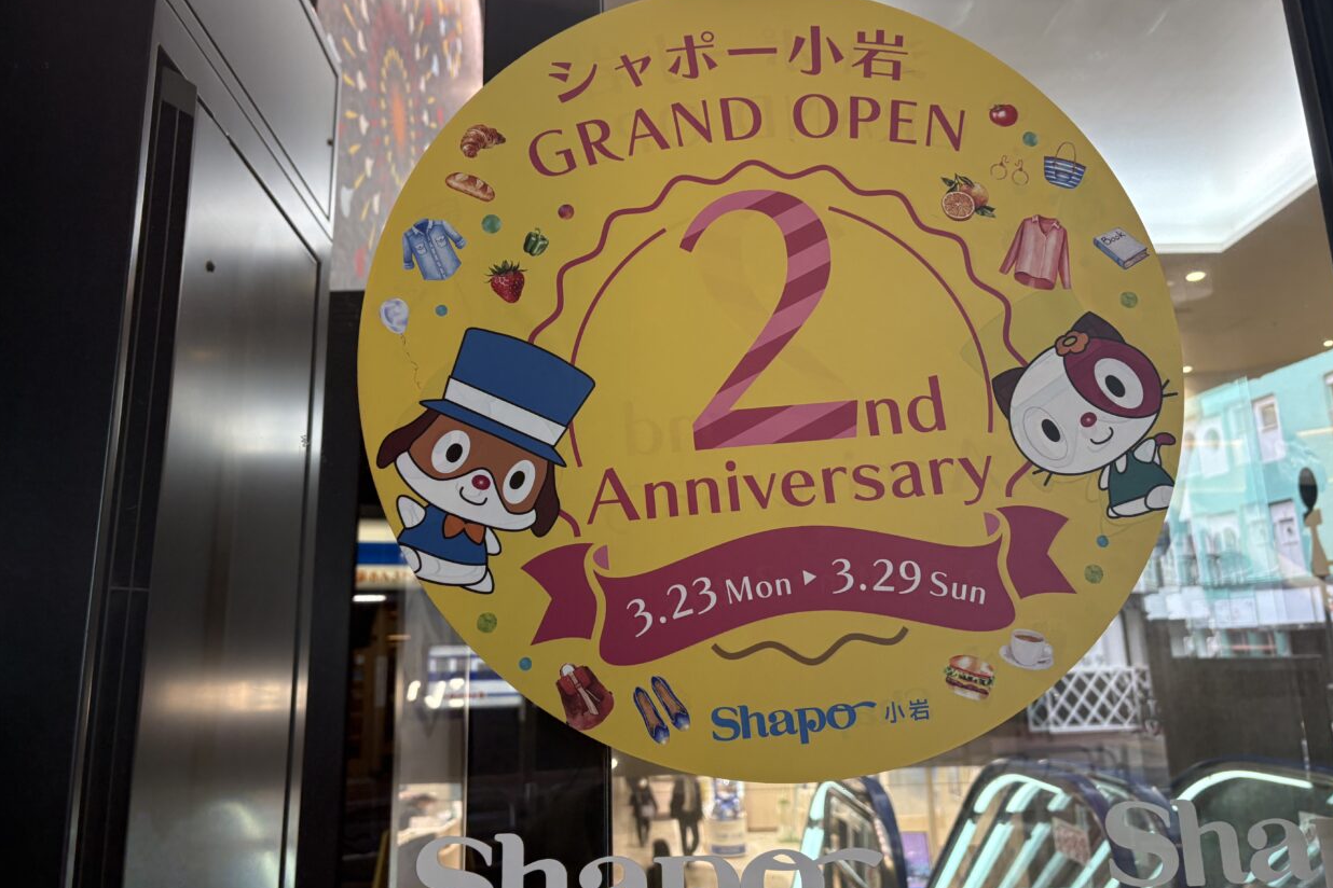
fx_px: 1037
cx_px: 670
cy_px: 387
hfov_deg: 65.5
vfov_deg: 46.3
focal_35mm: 28
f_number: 1.6
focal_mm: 5.96
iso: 100
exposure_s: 1/98
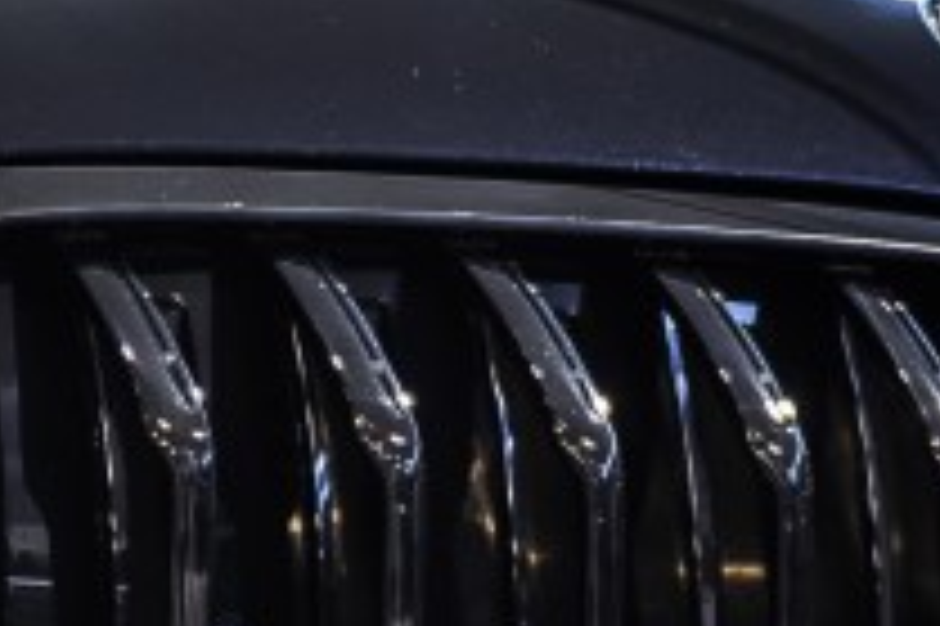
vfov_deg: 5.0
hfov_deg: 7.4
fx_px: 7070
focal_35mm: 271
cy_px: 838
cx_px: -765
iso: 100
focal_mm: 35
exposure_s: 1/10
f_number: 2.8
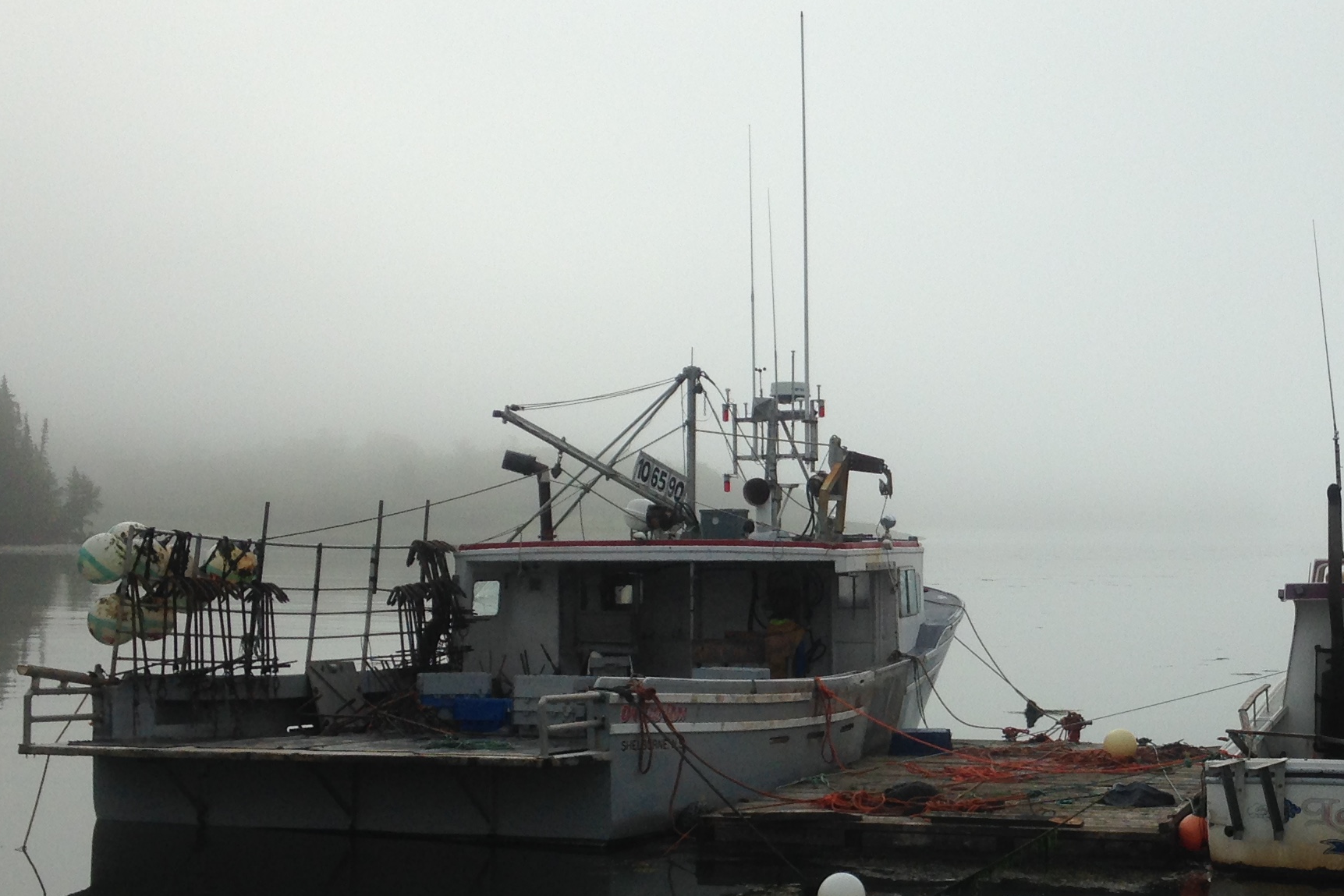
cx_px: 1046
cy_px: 524
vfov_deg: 20.9
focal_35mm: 65
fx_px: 2427
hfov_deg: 30.3
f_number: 2.4
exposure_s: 1/3012
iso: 50
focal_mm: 4.12
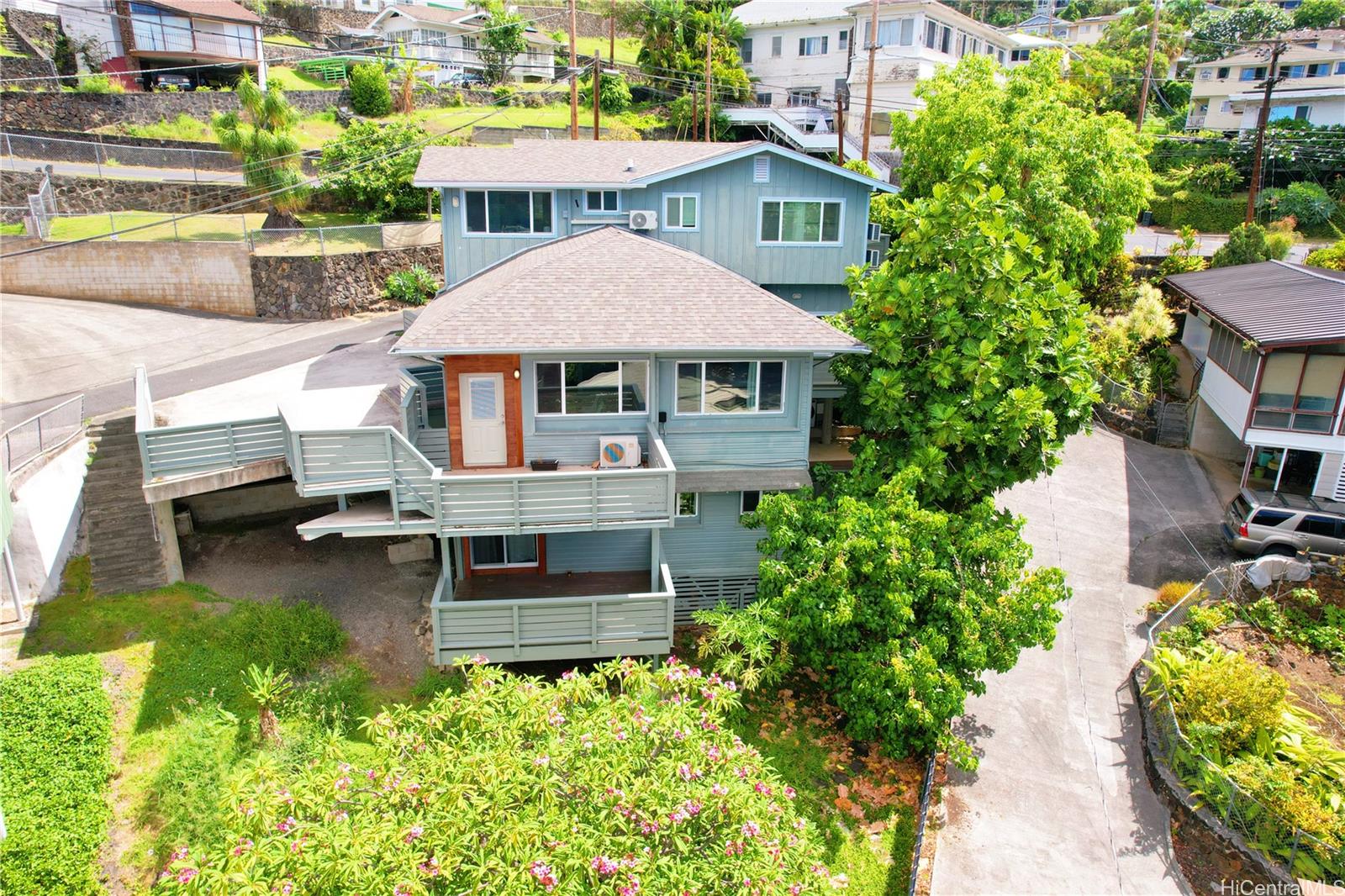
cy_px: 448
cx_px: 672
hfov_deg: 78.6
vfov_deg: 57.2
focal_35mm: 22
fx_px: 822
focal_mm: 8.38
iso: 120
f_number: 2.8
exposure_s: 1/1000
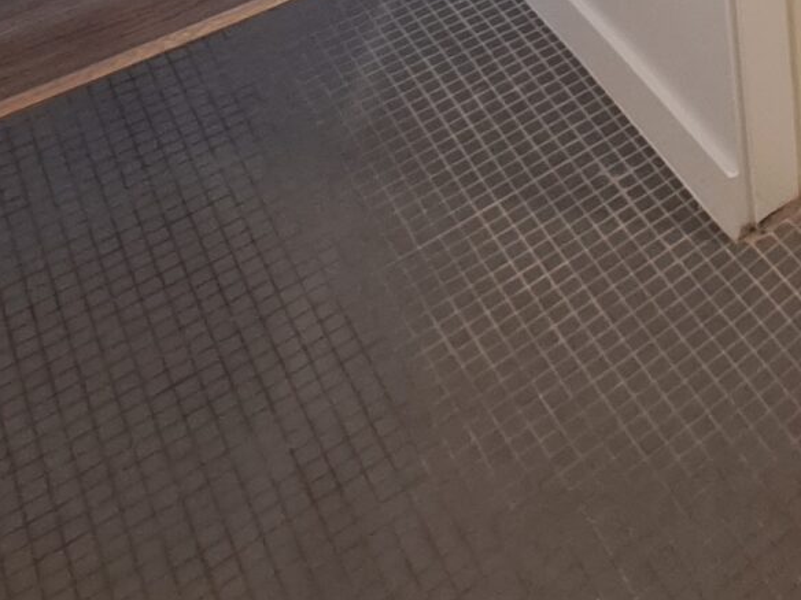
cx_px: 1108
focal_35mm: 57
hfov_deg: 26.9
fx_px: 1319
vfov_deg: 19.1
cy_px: -495
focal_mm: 1.74
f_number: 2.2
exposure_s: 1/40
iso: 125
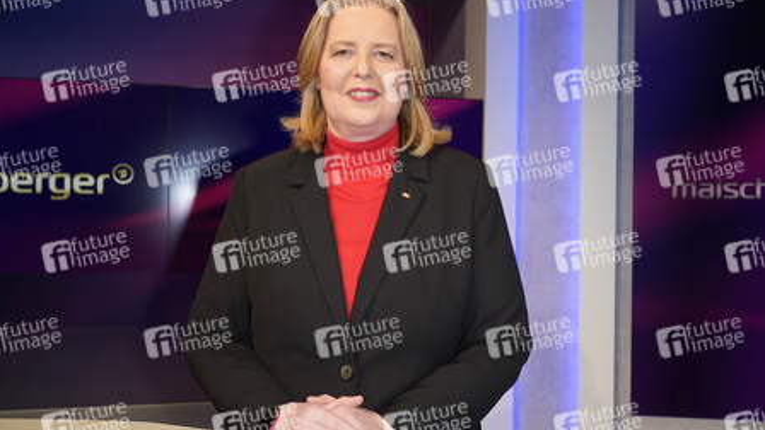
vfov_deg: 30.4
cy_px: 210
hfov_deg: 51.6
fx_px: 791
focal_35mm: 39
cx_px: 382
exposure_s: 1/160
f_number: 5.6
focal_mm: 37
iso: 2000
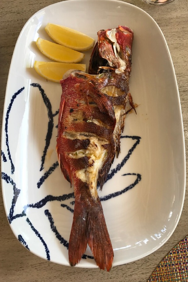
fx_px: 235
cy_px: 139
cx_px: 101
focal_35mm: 30
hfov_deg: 43.6
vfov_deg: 61.9
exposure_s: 1/124
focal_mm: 3.99
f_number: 1.8
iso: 20
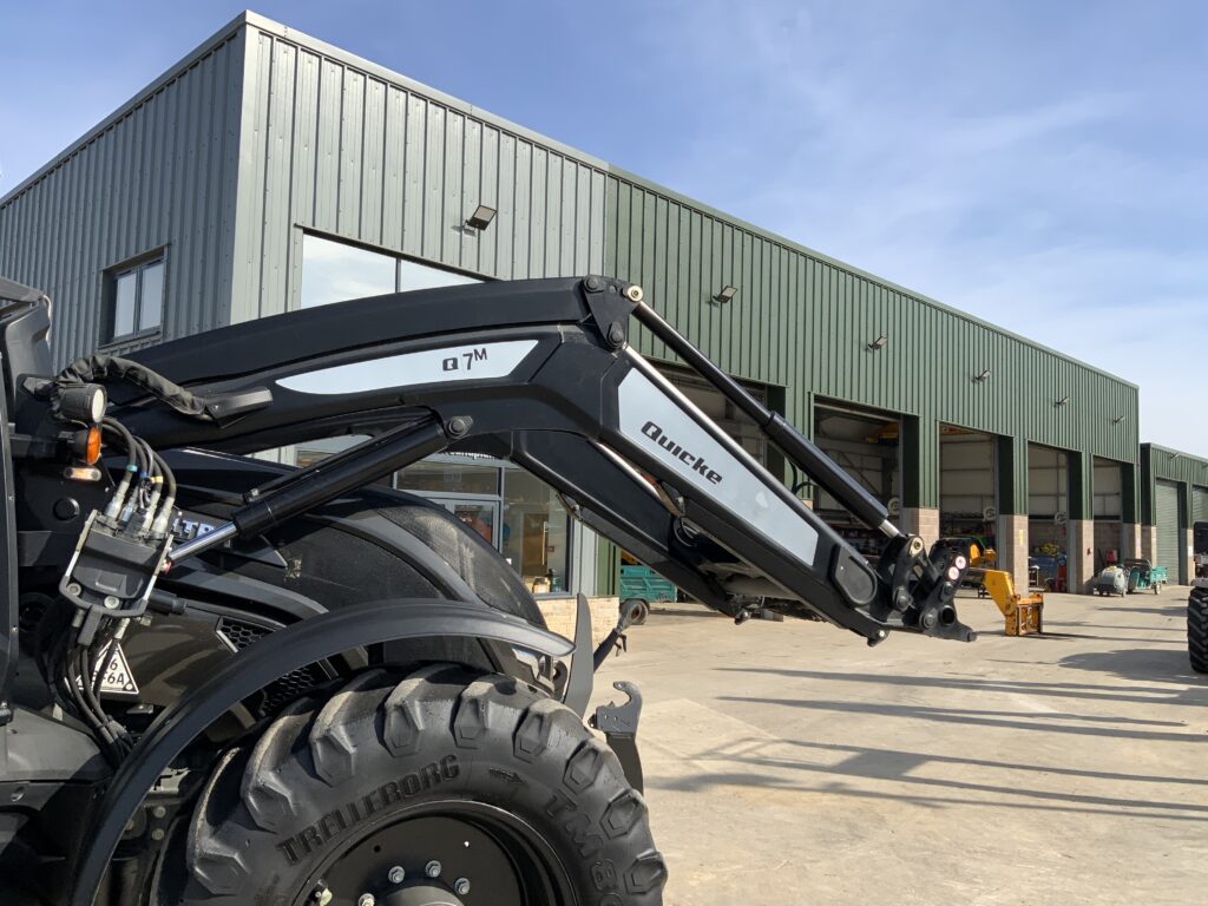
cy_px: 453
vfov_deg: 48.2
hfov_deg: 61.7
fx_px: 1012
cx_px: 604
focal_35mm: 29
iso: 16
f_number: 1.8
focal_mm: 3
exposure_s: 1/1626
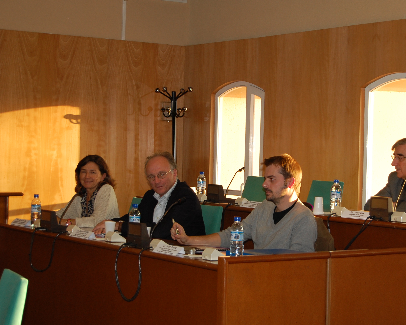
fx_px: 1005
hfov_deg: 22.8
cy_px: 156
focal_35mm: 84
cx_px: 242
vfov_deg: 18.4
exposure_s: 1/100
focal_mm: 45
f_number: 5.3
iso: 400
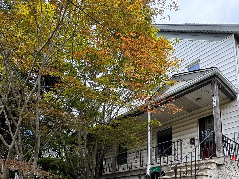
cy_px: 159
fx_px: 193
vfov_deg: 45.3
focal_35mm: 28
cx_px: 134
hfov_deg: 63.2
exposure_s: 1/329
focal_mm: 2.22
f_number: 2.2
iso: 40
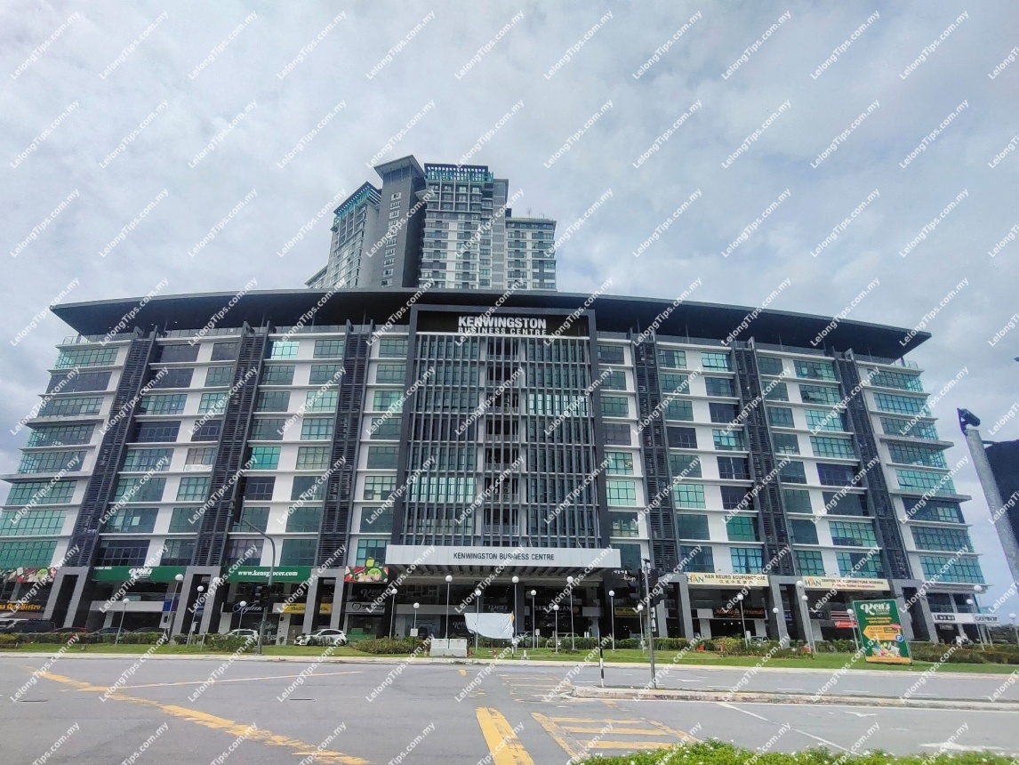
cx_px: 510
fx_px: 471
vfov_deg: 78.1
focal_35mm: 16
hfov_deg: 94.5
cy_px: 382
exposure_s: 1/2342
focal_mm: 1.66
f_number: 2.2
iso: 50
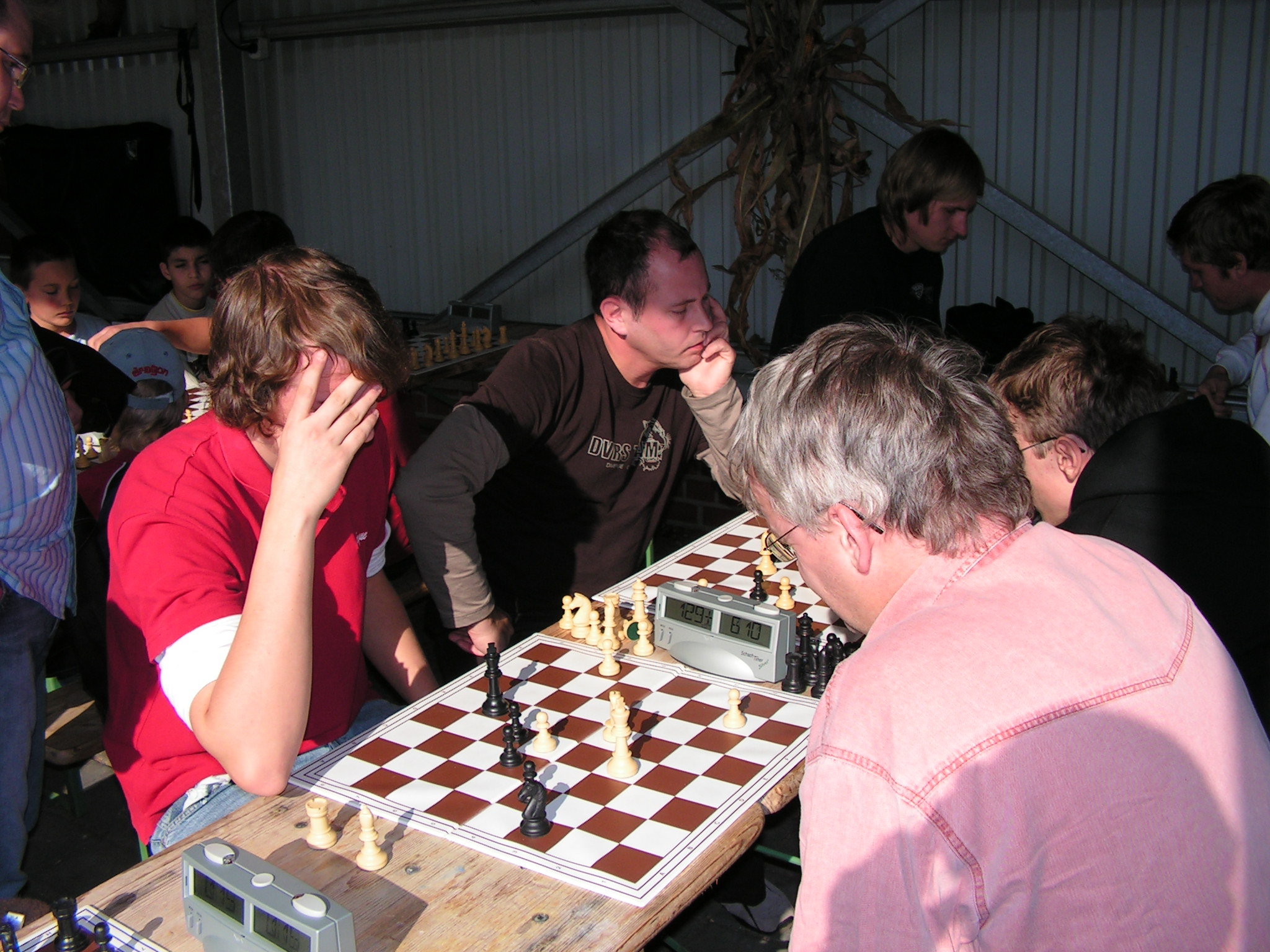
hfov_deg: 51.4
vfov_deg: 39.7
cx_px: 635
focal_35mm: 36
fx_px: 1321
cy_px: 476
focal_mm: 6
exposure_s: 1/1250
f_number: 3.2
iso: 64
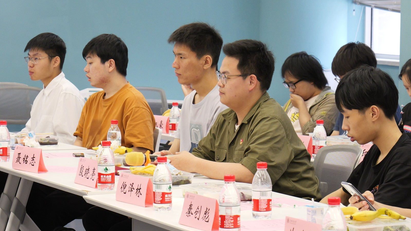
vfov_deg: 9.7
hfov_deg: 17.2
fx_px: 1362
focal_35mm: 125
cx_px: 206
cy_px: 124
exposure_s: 1/125
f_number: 5.6
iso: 2500
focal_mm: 60
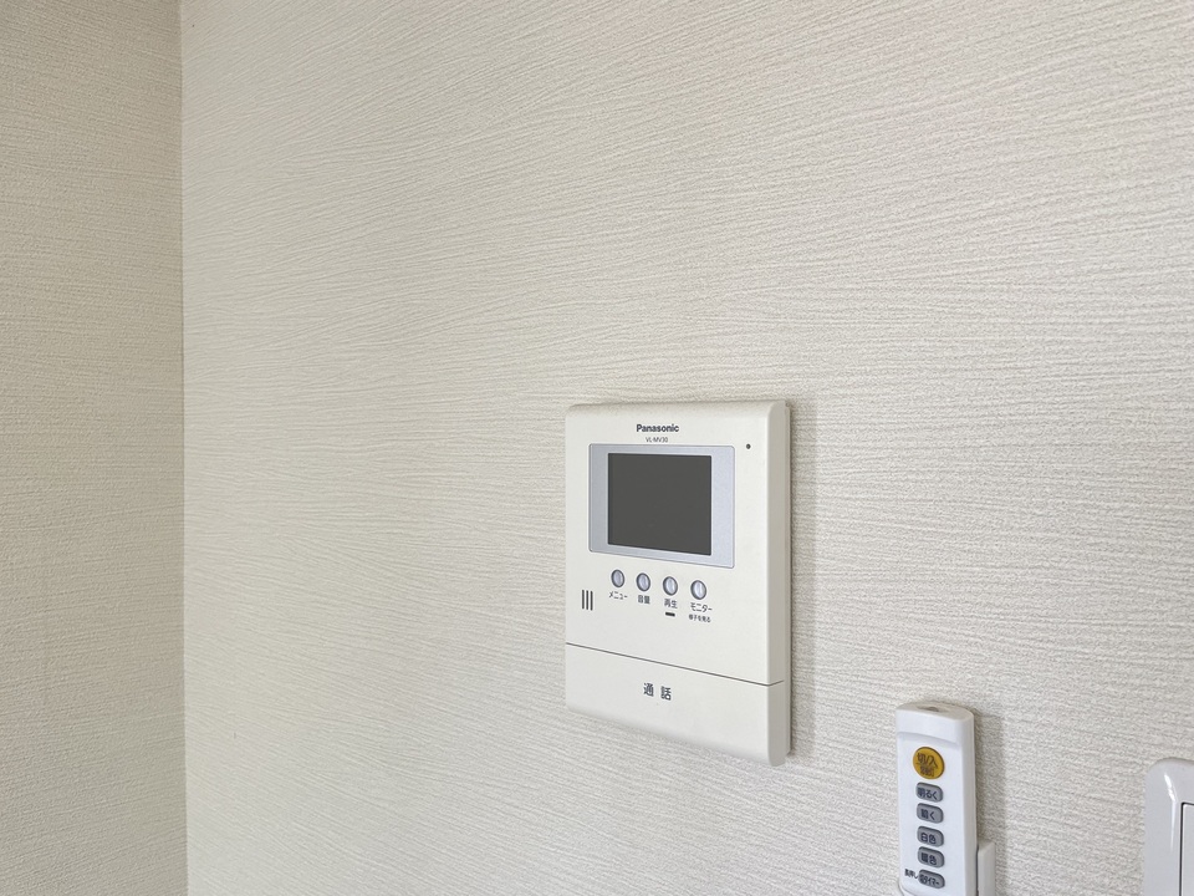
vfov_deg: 53.1
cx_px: 597
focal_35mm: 26
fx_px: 897
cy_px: 448
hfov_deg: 67.3
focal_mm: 4.2
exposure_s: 1/121
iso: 100
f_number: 1.6
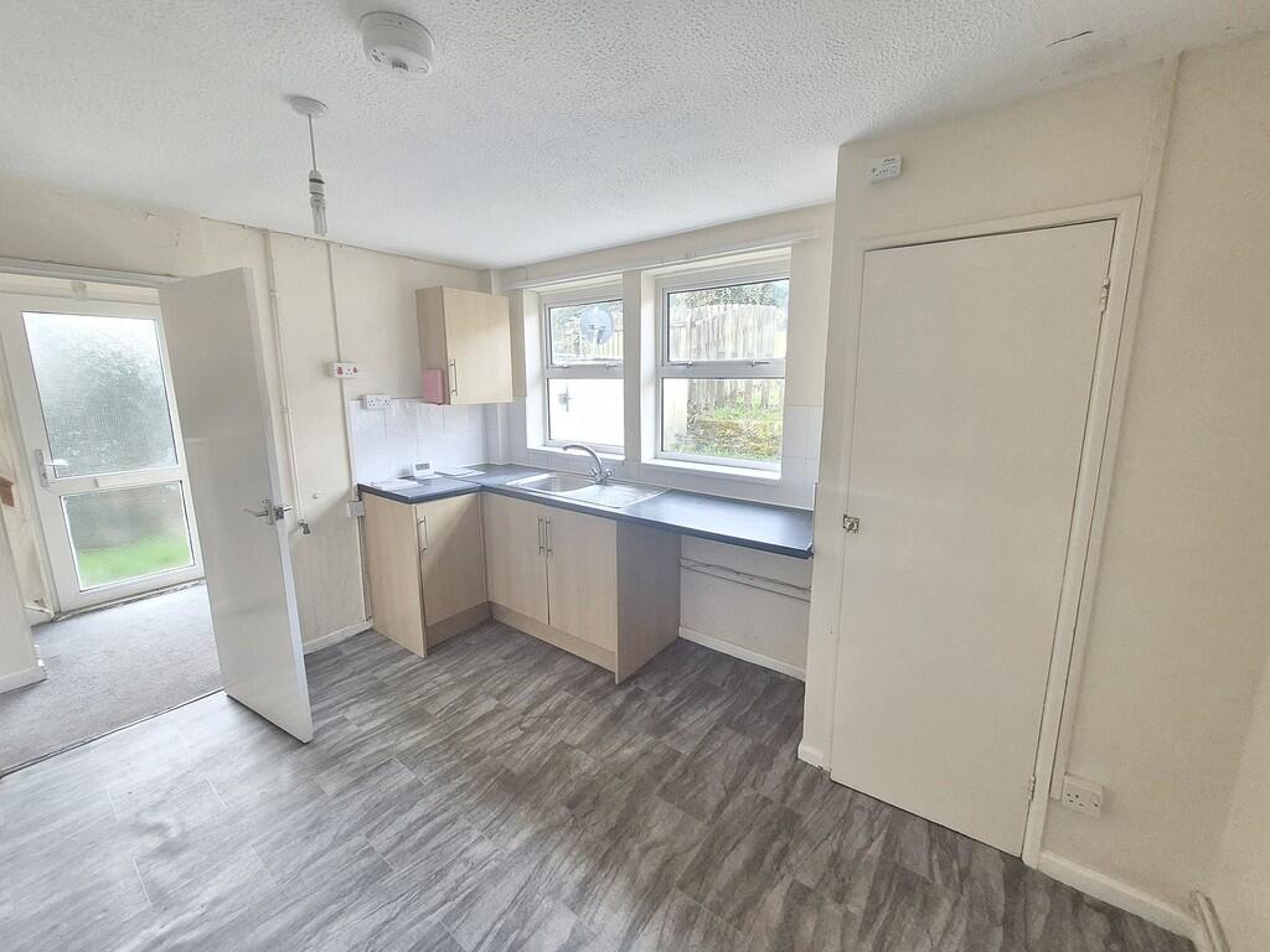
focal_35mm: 13
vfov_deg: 89.9
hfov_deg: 106.2
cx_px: 635
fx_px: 477
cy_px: 476
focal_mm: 1.7
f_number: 2.2
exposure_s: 1/50
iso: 100
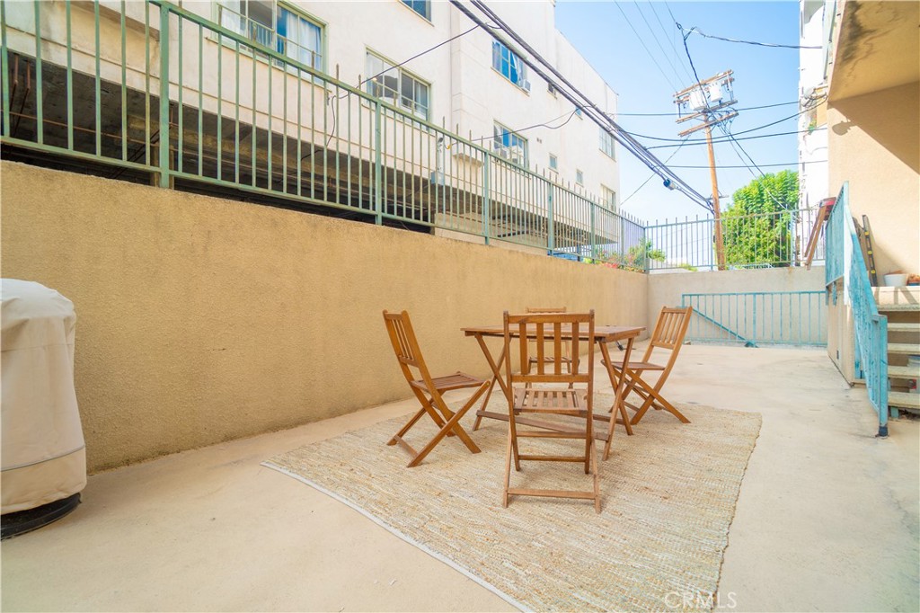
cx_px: 460
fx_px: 383
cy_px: 306
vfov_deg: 77.3
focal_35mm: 15
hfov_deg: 100.4
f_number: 5.6
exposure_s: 1/100
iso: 100
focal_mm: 10
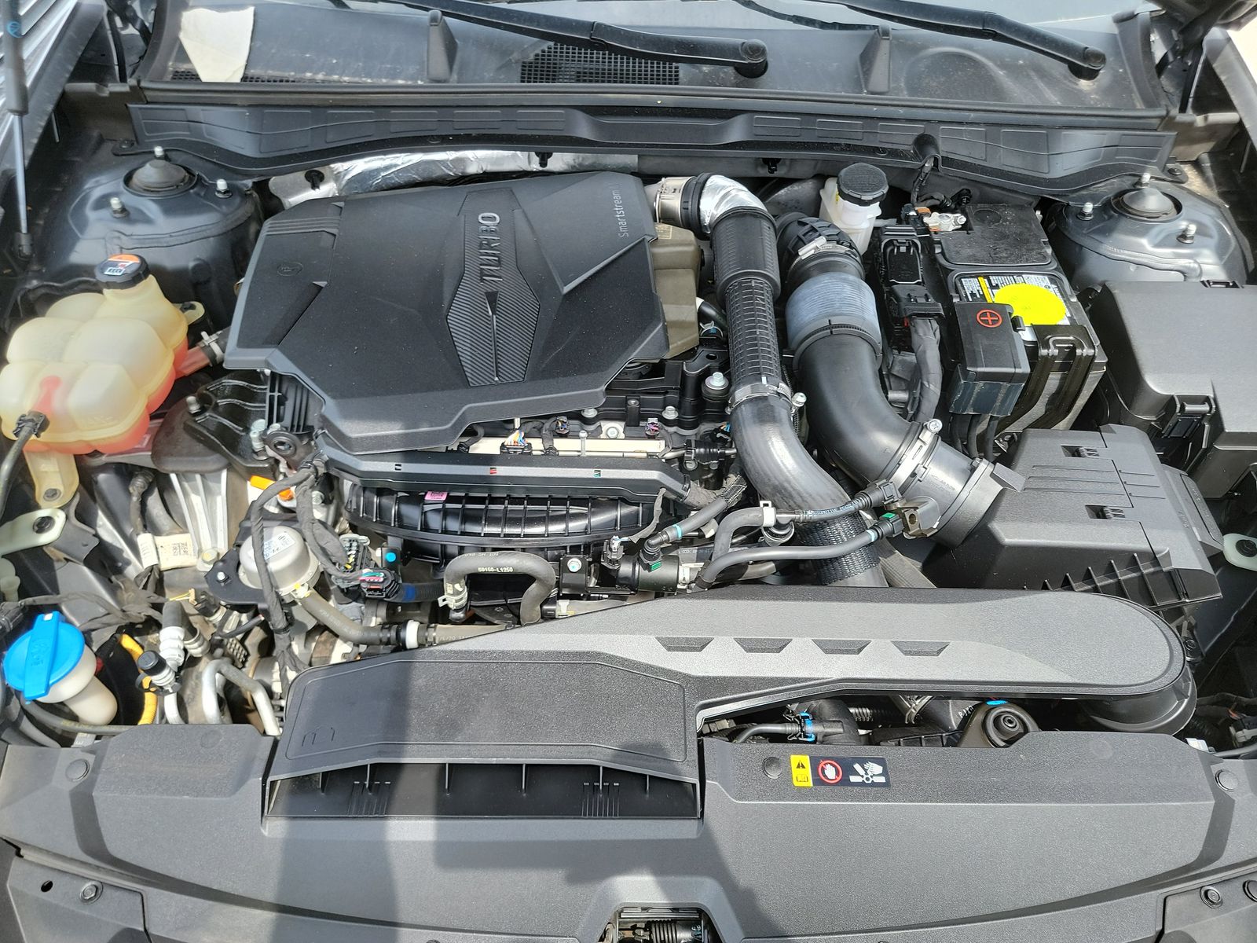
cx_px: 628
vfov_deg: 56.8
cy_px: 472
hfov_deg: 71.6
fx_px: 872
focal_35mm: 24
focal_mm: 6.7
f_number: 1.8
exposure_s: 1/172
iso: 50
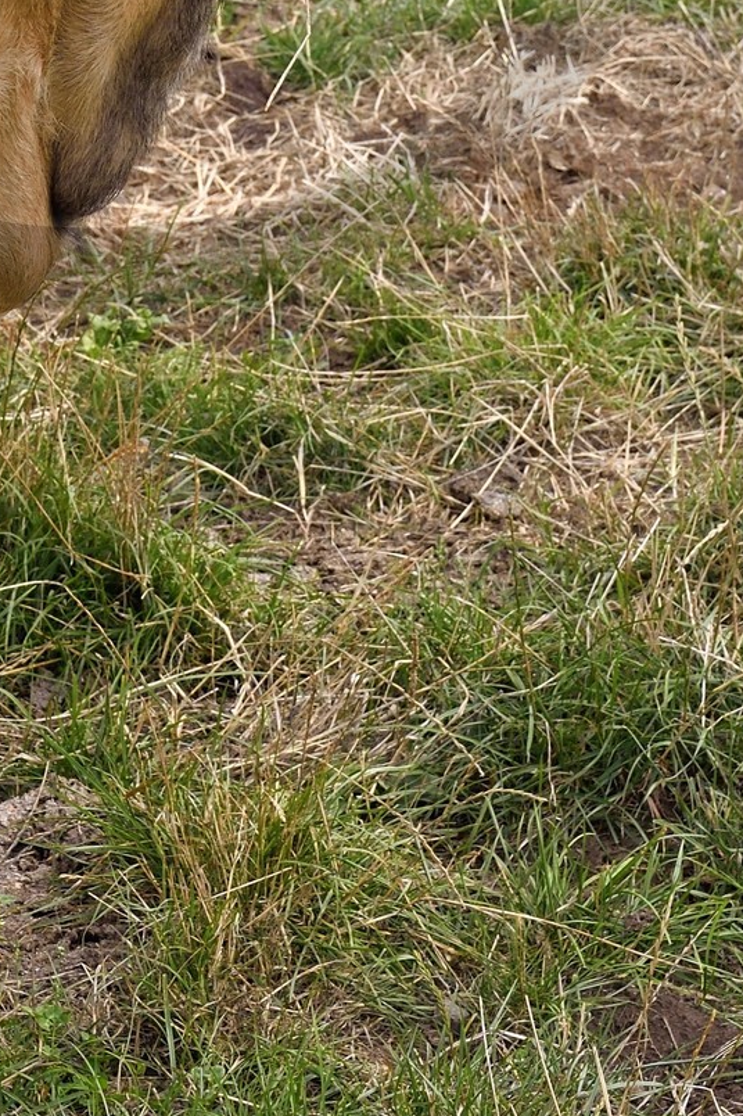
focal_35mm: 209
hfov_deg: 6.6
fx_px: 6475
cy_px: -345
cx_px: 93
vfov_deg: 9.7
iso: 400
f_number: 10
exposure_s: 1/125
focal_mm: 70
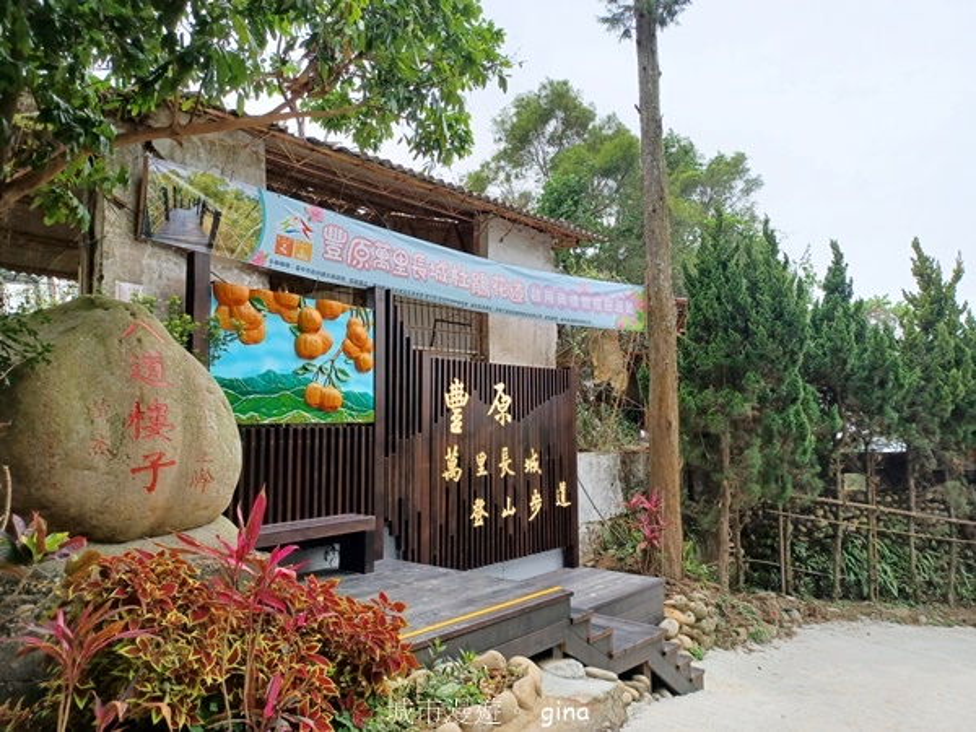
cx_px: 488
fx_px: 705
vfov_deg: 54.9
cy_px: 366
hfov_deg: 69.4
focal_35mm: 25
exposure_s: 1/166
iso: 32
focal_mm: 4.6
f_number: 1.8
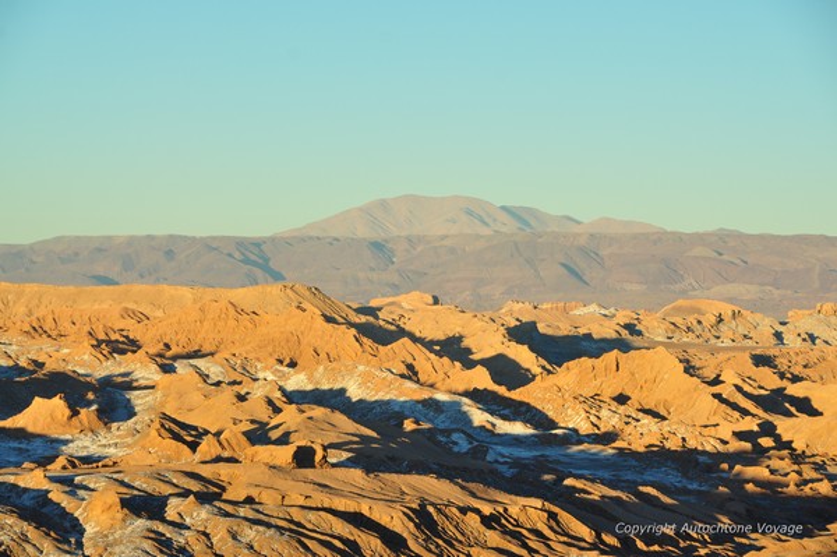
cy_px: 278
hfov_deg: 14.4
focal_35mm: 142
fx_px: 3310
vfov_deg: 9.6
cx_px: 418
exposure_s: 1/200
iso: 200
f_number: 10
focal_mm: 95
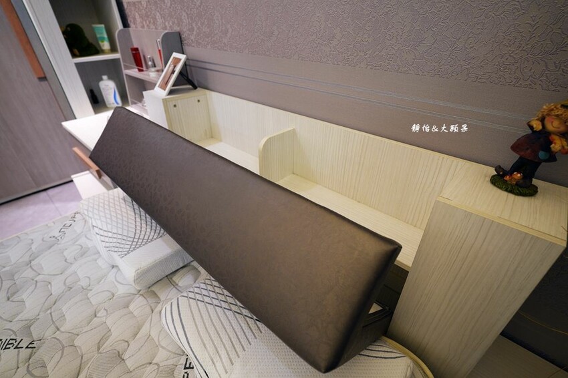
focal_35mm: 17
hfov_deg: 93.3
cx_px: 284
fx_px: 268
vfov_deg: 70.4
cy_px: 189
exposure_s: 1/30
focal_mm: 17
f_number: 2.8
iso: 200
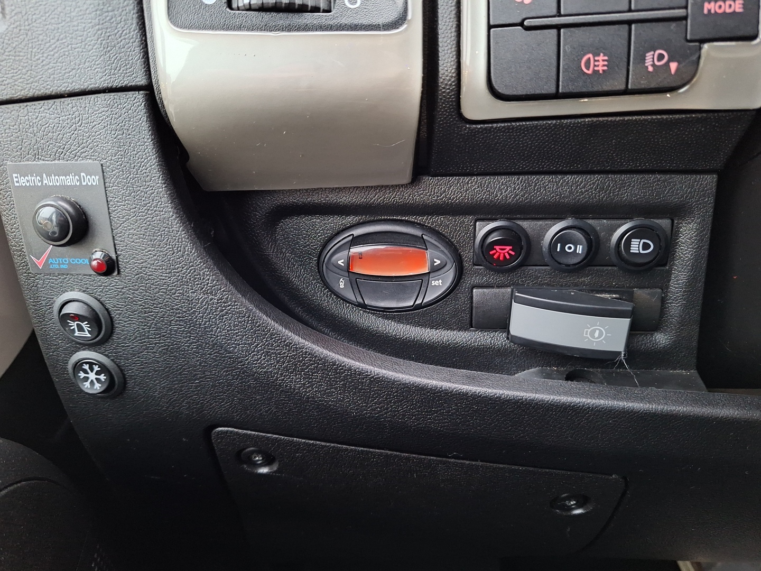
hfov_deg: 73.9
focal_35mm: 23
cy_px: 286
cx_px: 380
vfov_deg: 58.9
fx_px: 506
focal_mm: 5.54
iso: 1000
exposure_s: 1/20
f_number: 1.8
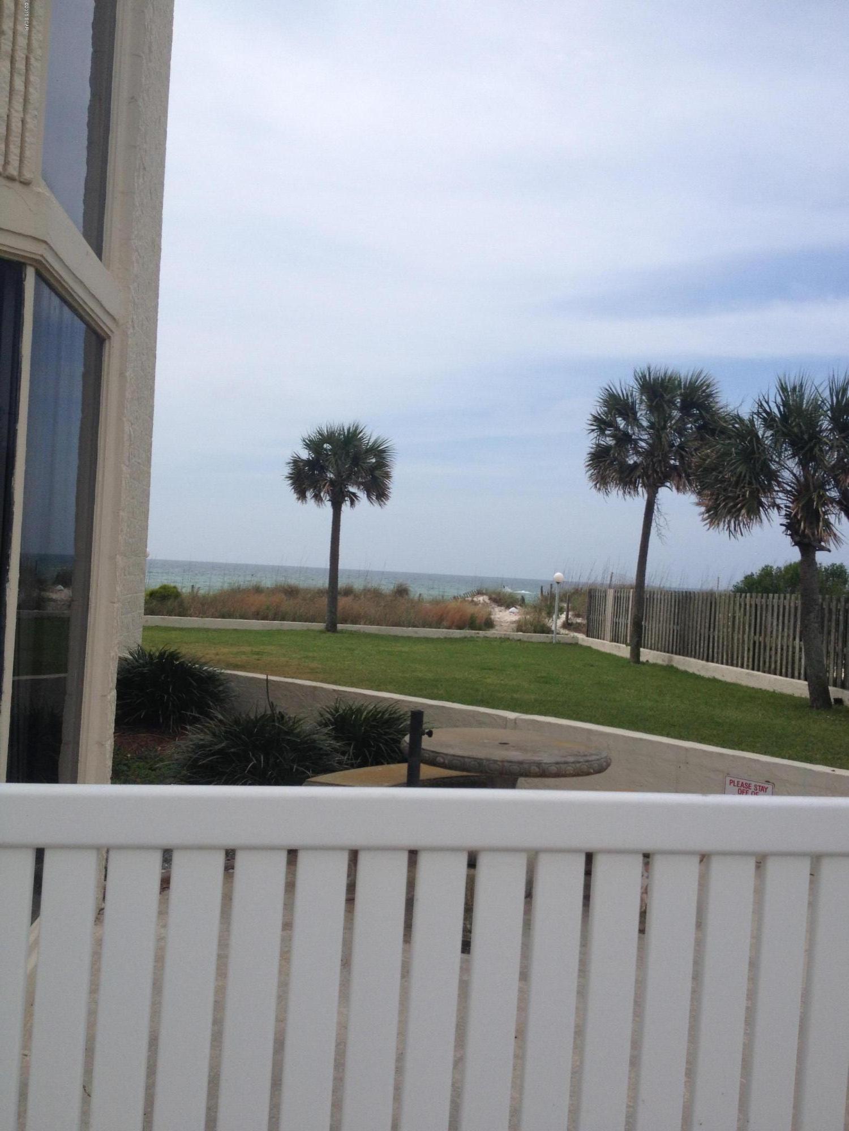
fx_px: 1145
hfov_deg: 40.7
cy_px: 566
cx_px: 424
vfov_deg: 52.6
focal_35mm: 35
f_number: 2.4
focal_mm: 4.28
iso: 50
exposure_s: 1/2632
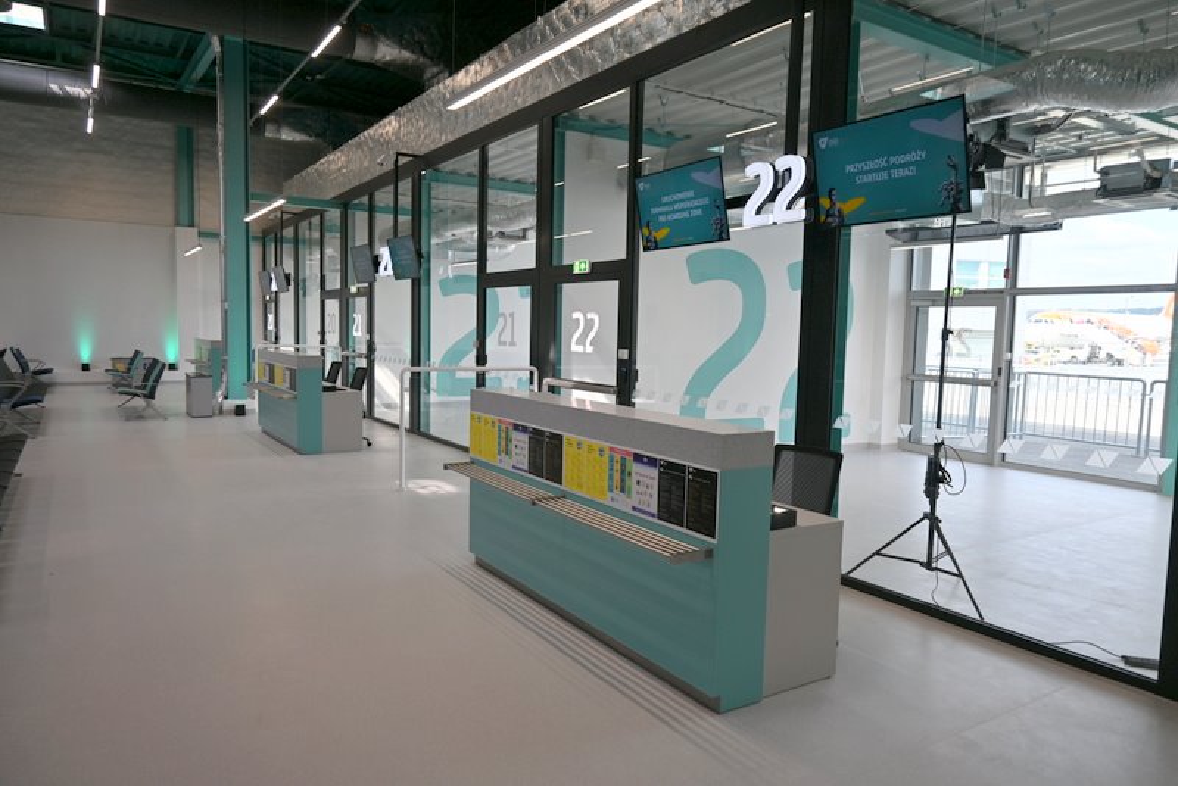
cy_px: 393
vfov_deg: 53.2
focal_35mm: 24
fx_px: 786
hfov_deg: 73.7
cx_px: 589
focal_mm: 16
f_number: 4.5
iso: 200
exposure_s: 1/250
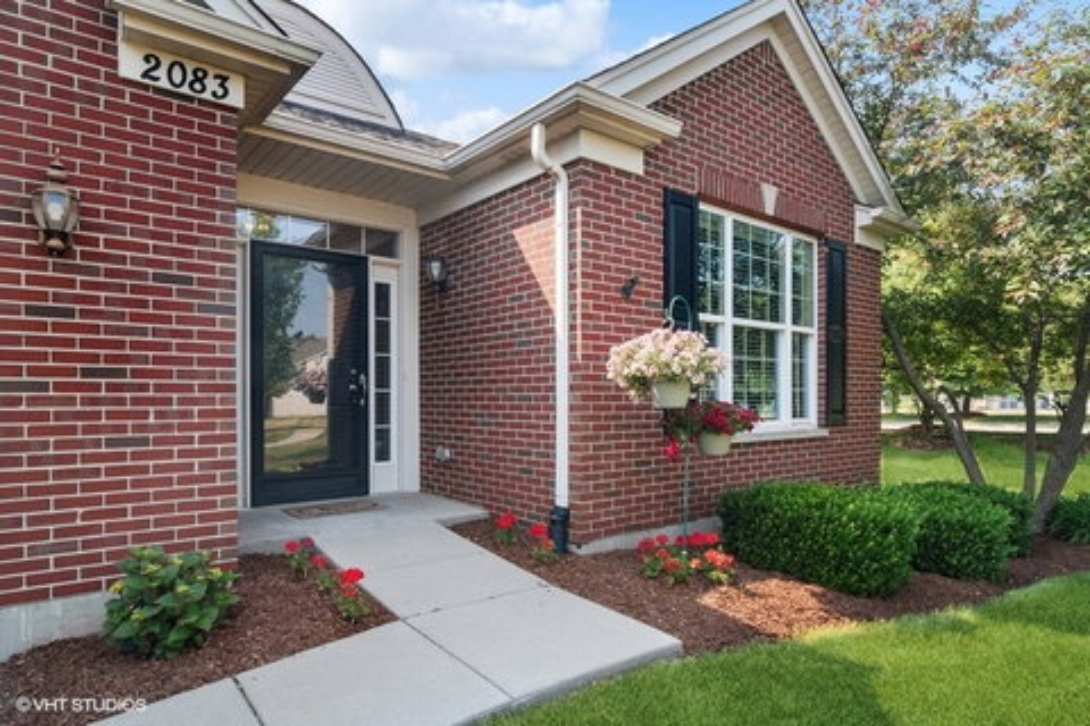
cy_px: 363
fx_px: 636
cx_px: 545
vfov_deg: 59.5
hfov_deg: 81.2
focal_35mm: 21
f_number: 9
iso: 100
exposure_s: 1/50
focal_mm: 14
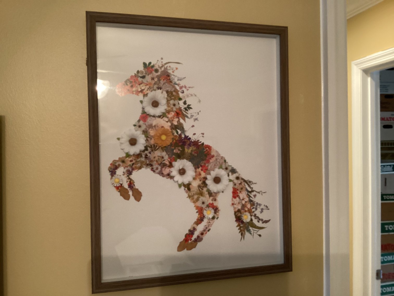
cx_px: 197
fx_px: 353
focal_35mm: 31
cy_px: 148
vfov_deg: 45.4
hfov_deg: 58.3
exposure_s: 1/60
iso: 320
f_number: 2.4
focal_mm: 3.3
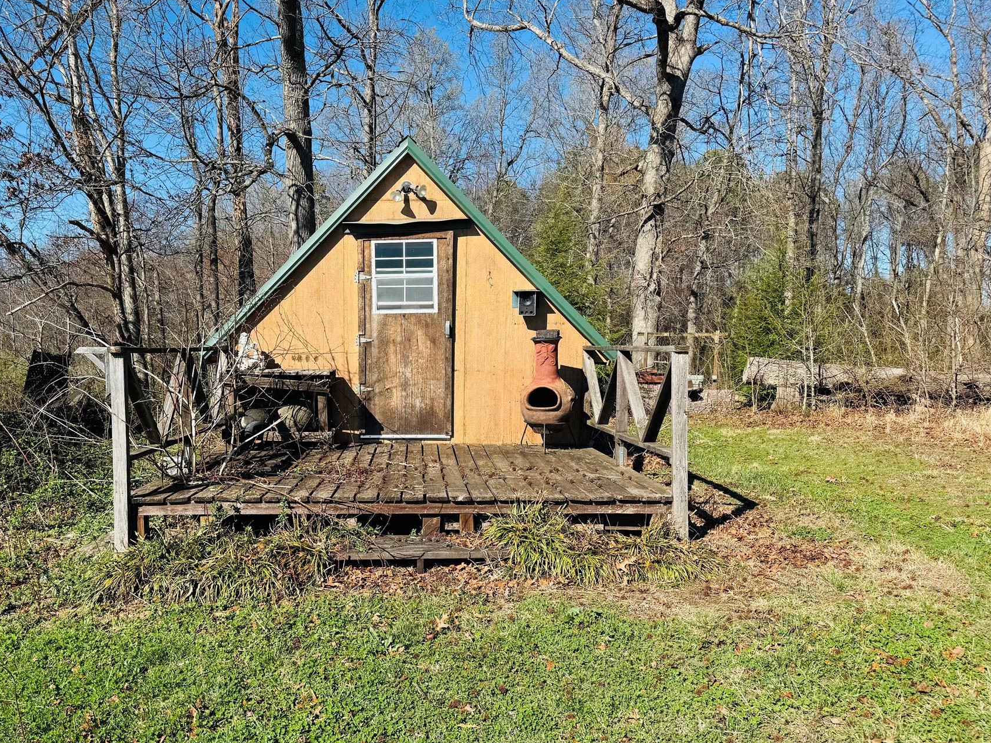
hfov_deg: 61.1
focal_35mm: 29
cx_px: 395
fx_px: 830
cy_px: 418
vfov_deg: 48.1
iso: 80
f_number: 1.78
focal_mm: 6.76
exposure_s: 1/3247
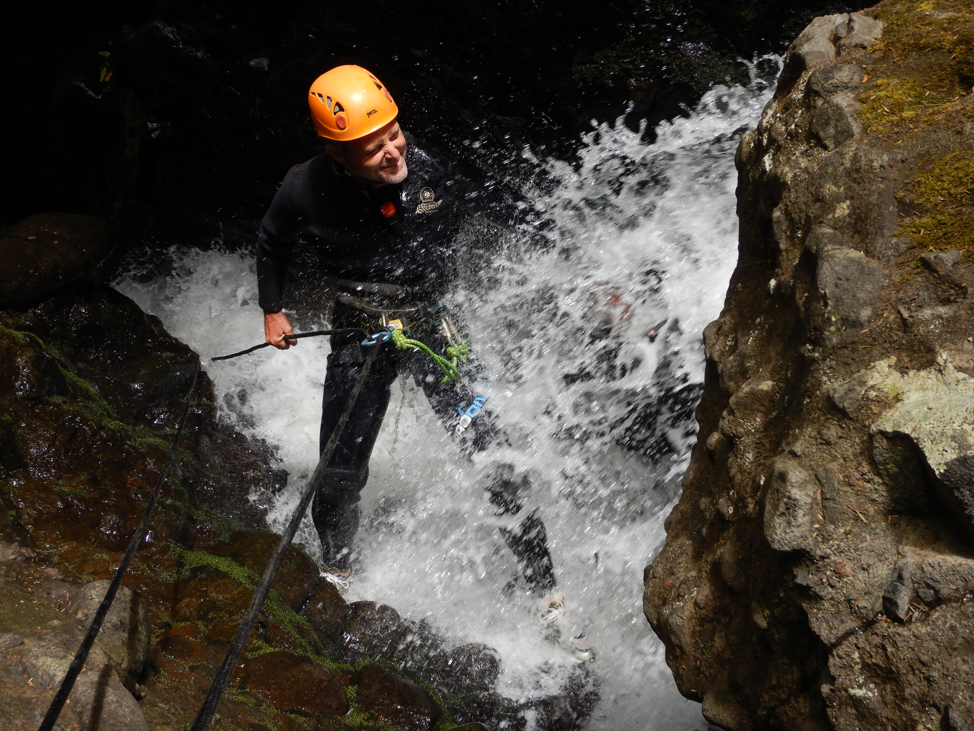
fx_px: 1238
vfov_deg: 32.9
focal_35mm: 44
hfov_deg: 42.9
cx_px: 487
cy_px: 366
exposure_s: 1/200
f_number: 4.3
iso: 125
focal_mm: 7.8
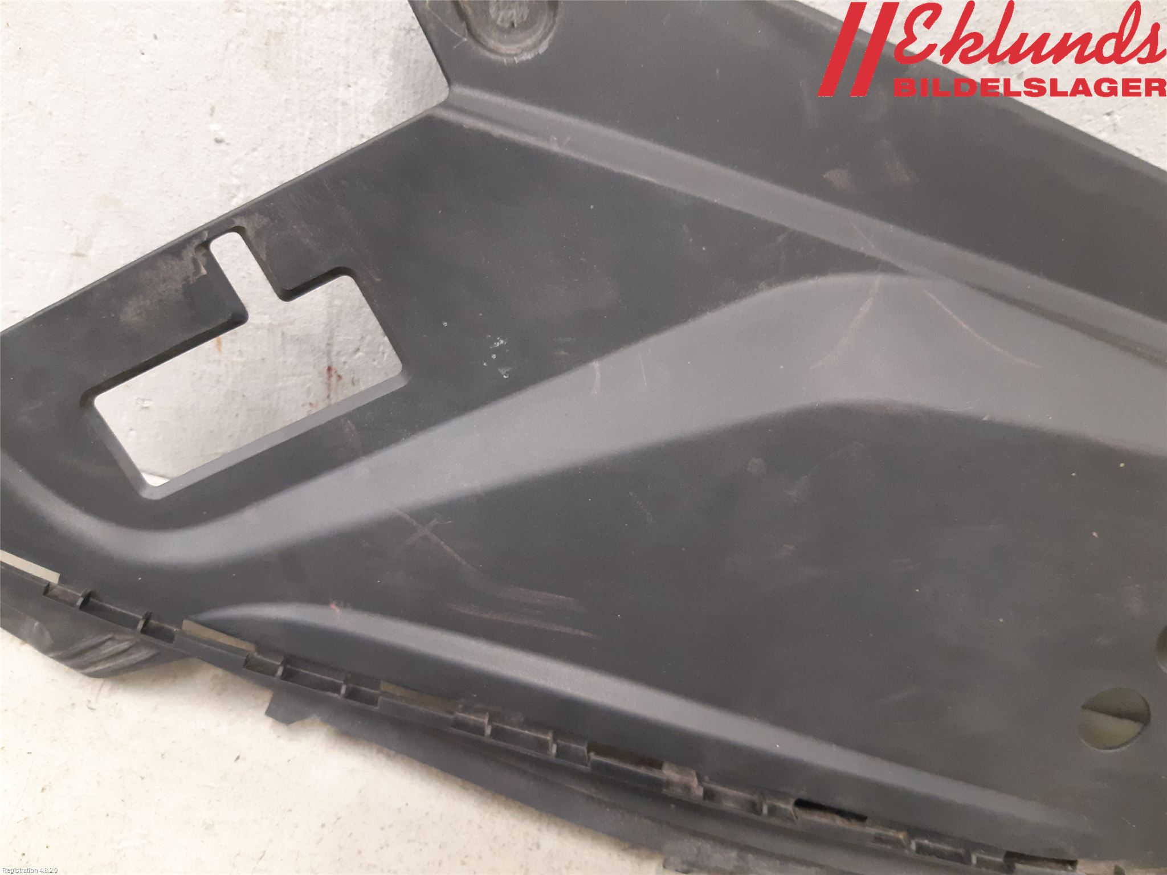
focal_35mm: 26
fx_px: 877
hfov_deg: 67.3
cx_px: 584
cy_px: 438
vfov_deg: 53.1
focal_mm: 3.93
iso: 250
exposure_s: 1/25
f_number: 1.7
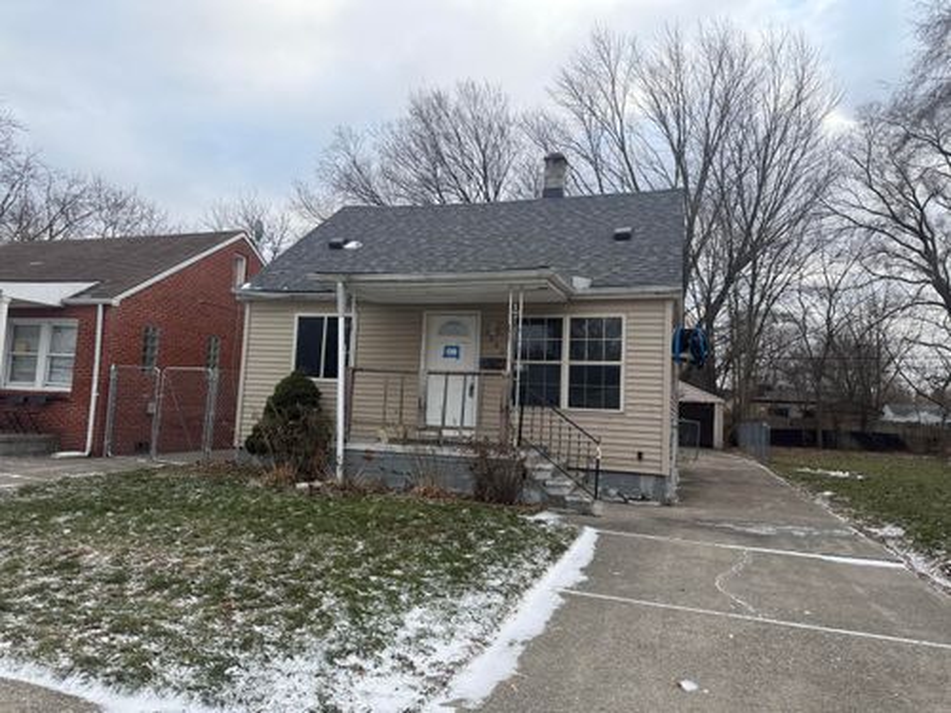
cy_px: 356
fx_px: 659
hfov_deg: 71.6
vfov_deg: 56.8
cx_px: 476
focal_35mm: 24
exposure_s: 1/772
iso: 80
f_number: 1.78
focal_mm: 6.76
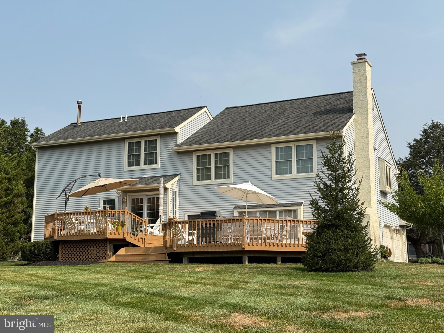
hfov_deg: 39.7
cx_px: 222
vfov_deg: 30.3
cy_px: 166
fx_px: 616
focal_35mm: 48
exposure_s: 1/2762
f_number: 1.78
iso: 64
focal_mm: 6.76
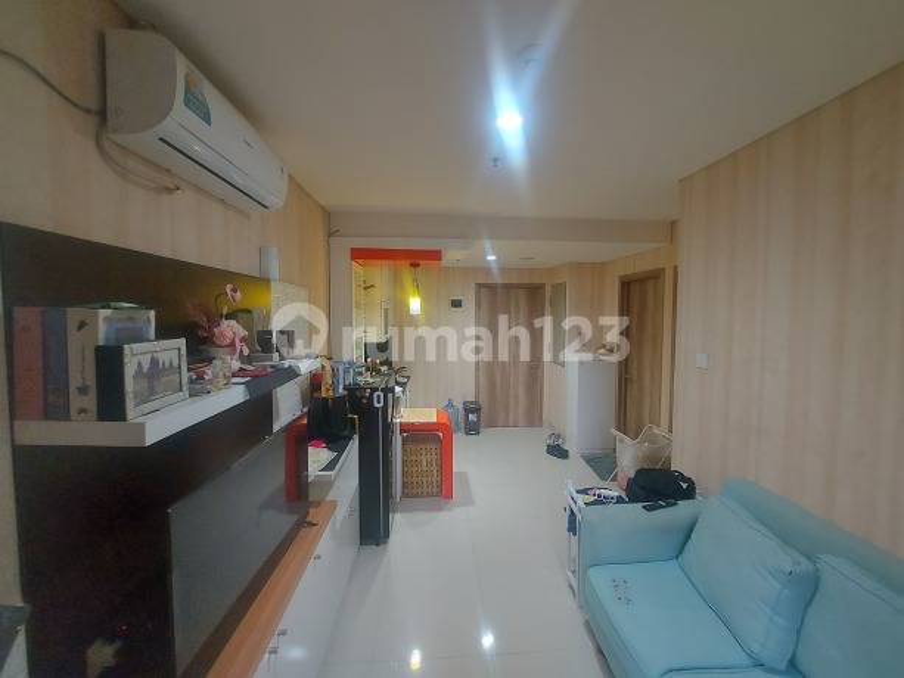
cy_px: 339
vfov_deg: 89.9
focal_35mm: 13
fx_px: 340
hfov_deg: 106.2
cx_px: 452
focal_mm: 1.74
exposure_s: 1/30
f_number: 2.2
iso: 320
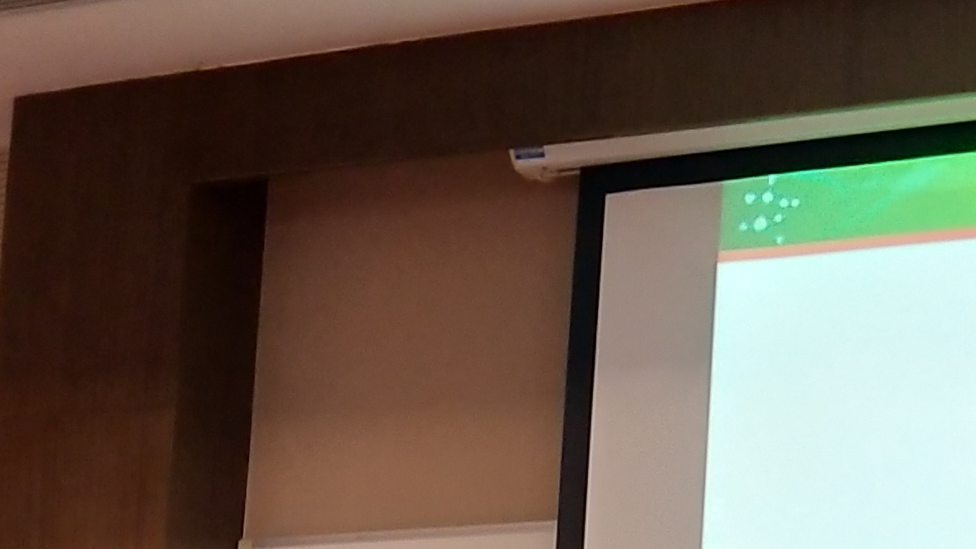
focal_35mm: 112
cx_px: 817
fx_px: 2898
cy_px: 958
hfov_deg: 18.9
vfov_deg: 10.3
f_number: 1.8
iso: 301
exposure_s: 1/100
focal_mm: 3.95
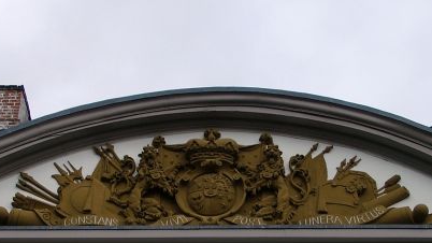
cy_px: 201
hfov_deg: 20.9
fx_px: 1168
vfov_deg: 11.8
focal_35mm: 102
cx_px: 207
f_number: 4
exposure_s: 1/77.5
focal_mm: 9.82
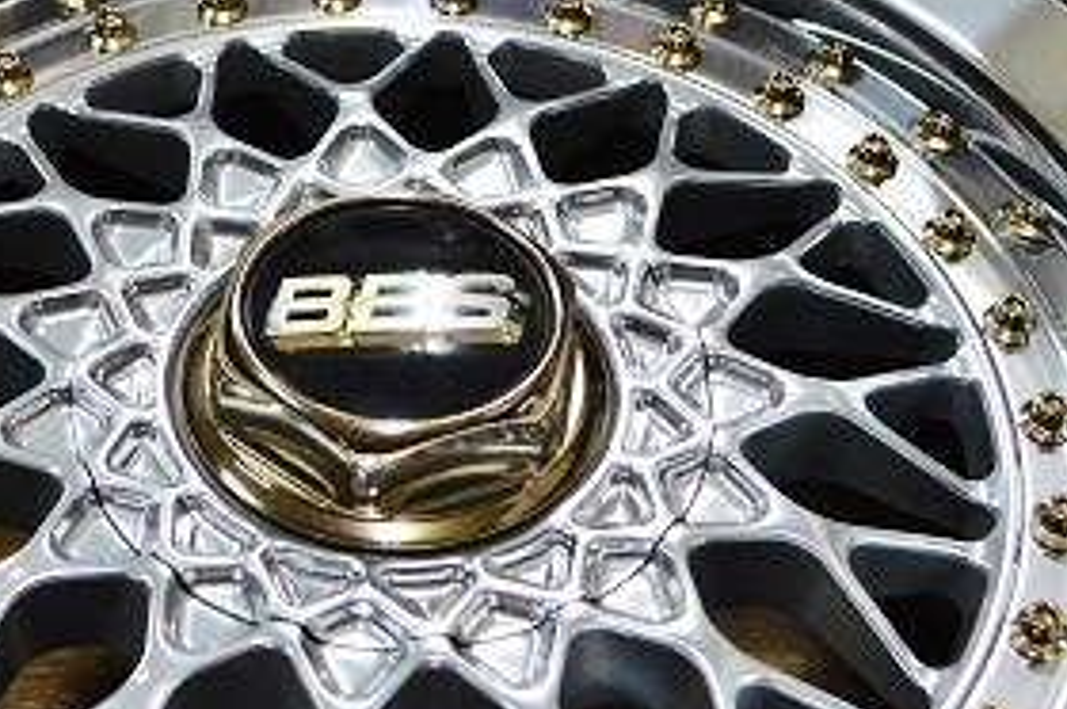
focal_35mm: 81
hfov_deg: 25.0
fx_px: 2398
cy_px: 358
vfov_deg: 16.8
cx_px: 381
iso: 3200
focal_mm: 24
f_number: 5.6
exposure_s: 1/125
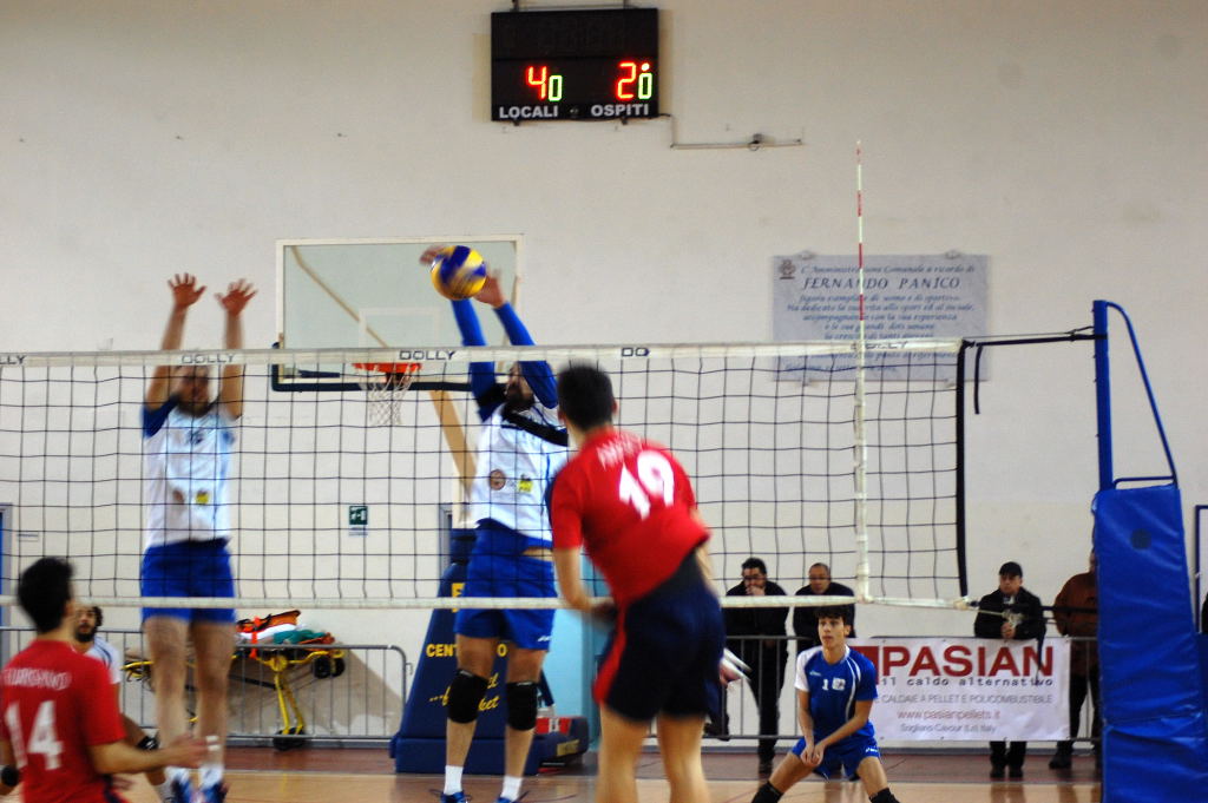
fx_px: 3520
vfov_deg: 13.0
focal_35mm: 105
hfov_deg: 19.5
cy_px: 402
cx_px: 604
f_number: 4
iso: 800
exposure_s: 1/50
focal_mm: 70
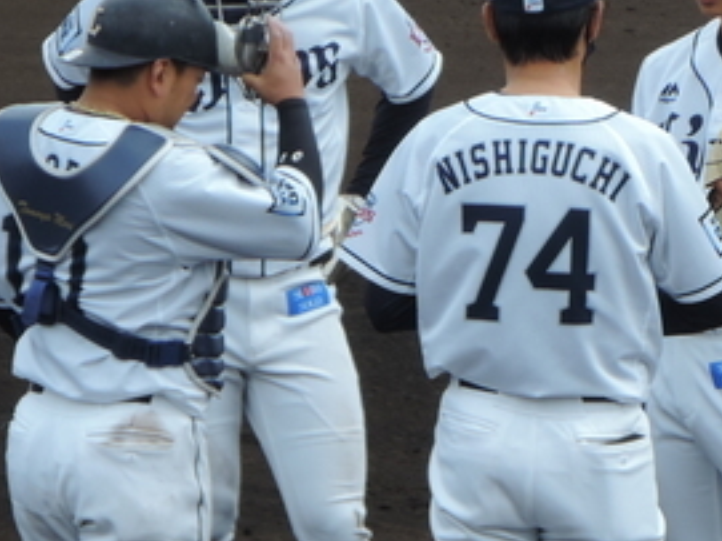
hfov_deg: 1.5
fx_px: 26790
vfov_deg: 1.2
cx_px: 421
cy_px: 570
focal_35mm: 1285
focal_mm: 77.5
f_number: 4.9
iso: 80
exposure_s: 1/250
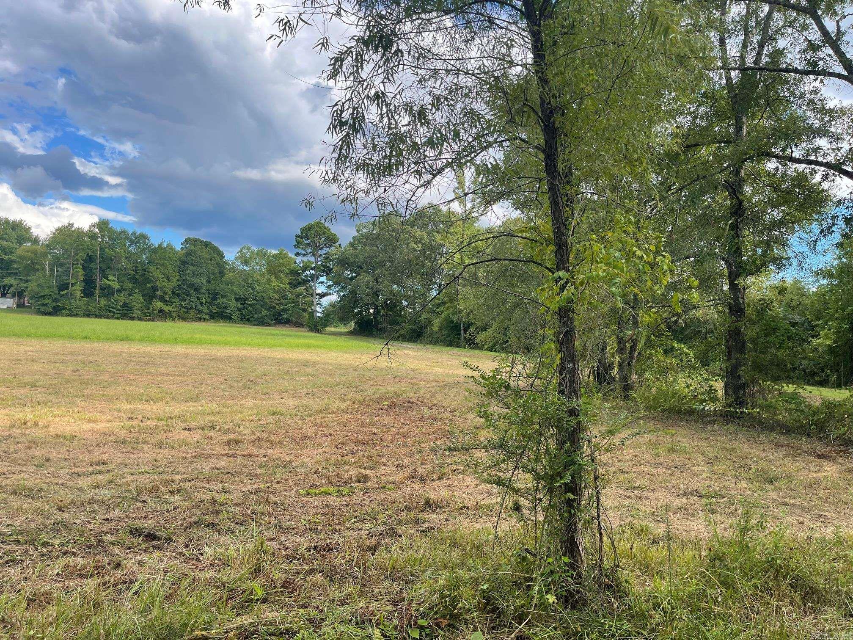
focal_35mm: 26
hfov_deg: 67.3
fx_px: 641
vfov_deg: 53.1
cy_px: 320
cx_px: 426
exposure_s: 1/1200
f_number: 1.6
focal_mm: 5.1
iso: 32
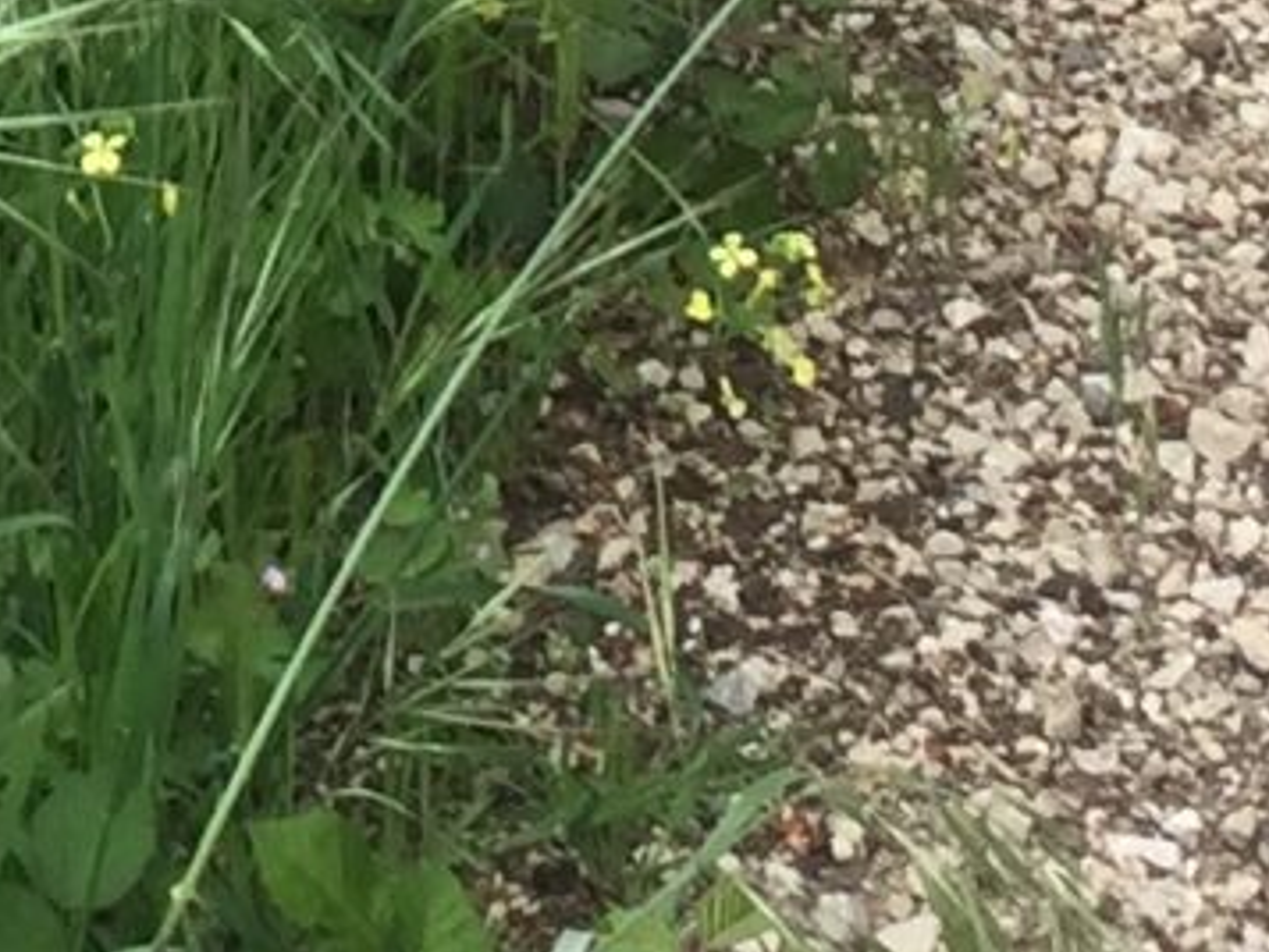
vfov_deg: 6.6
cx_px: -316
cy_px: -1716
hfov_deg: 9.4
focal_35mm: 208
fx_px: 7628
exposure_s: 1/732
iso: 32
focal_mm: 4.15
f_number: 2.2
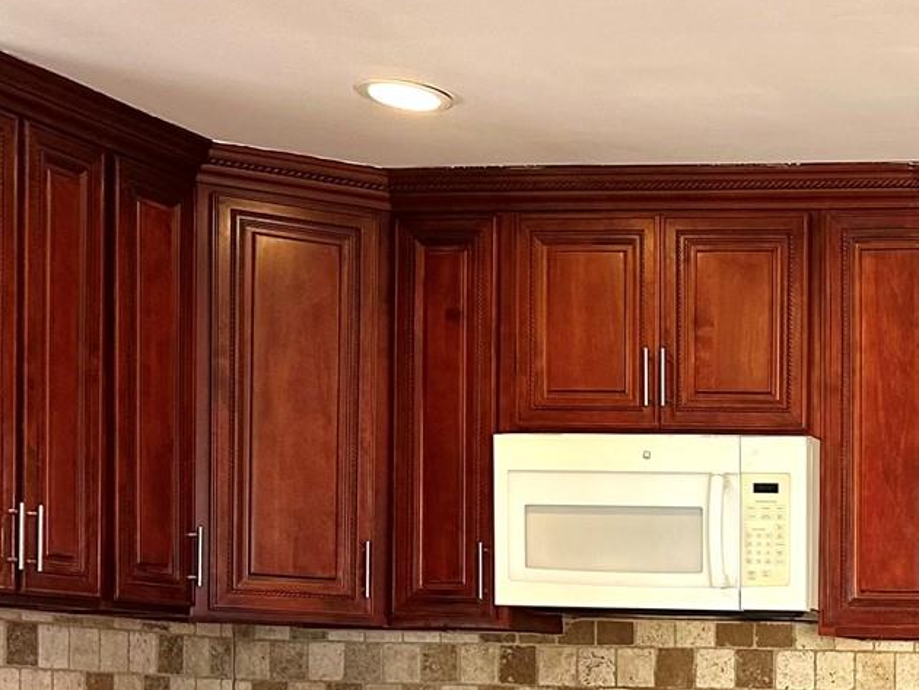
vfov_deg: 18.2
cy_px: 773
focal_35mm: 78
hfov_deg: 22.6
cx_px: 1164
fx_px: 2072
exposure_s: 1/120
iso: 160
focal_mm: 6.86
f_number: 1.78
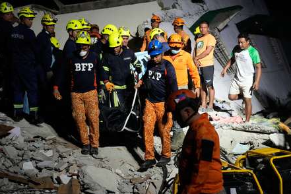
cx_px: 125
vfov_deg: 20.9
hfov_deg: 30.9
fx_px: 525
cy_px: 91
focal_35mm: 65
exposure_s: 1/1250
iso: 10000
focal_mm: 56
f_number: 4
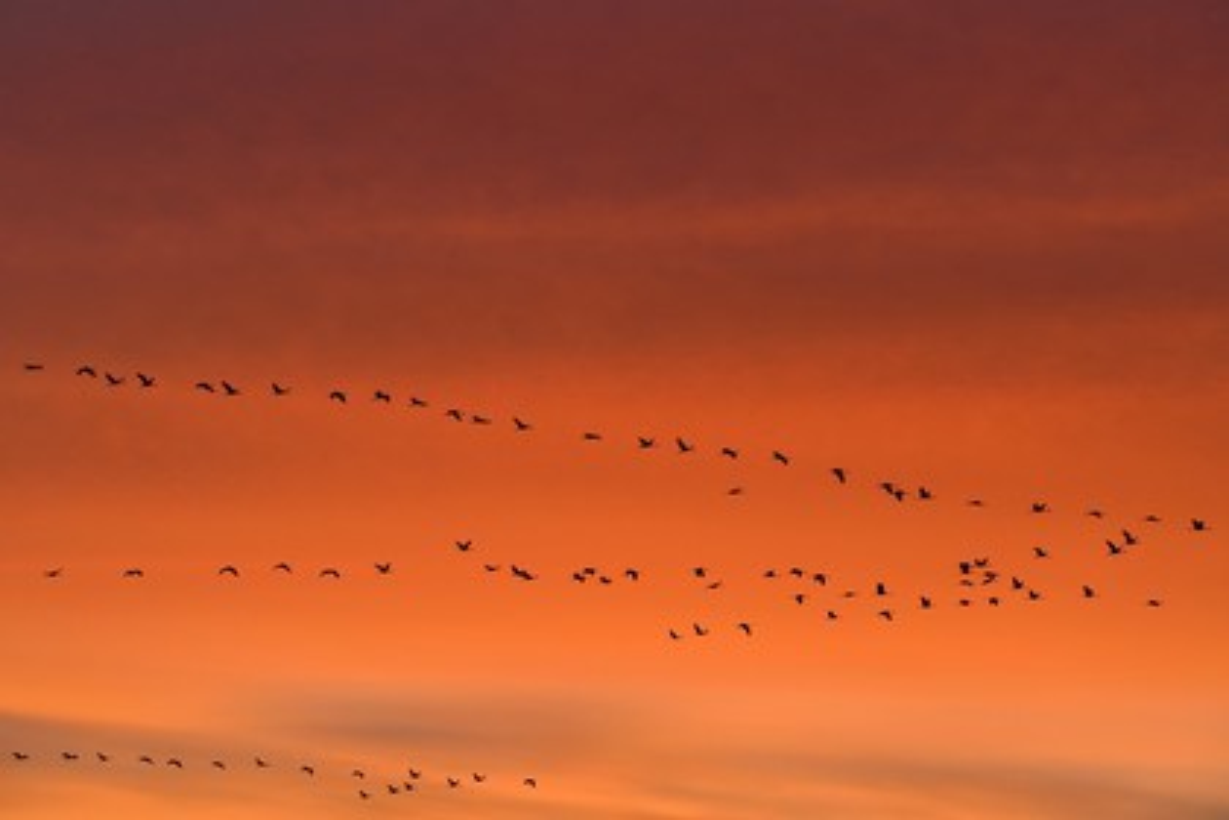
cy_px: 410
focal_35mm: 200
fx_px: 6827
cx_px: 614
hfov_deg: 10.3
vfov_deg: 6.9
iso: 1600
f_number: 13
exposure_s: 1/320
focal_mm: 200
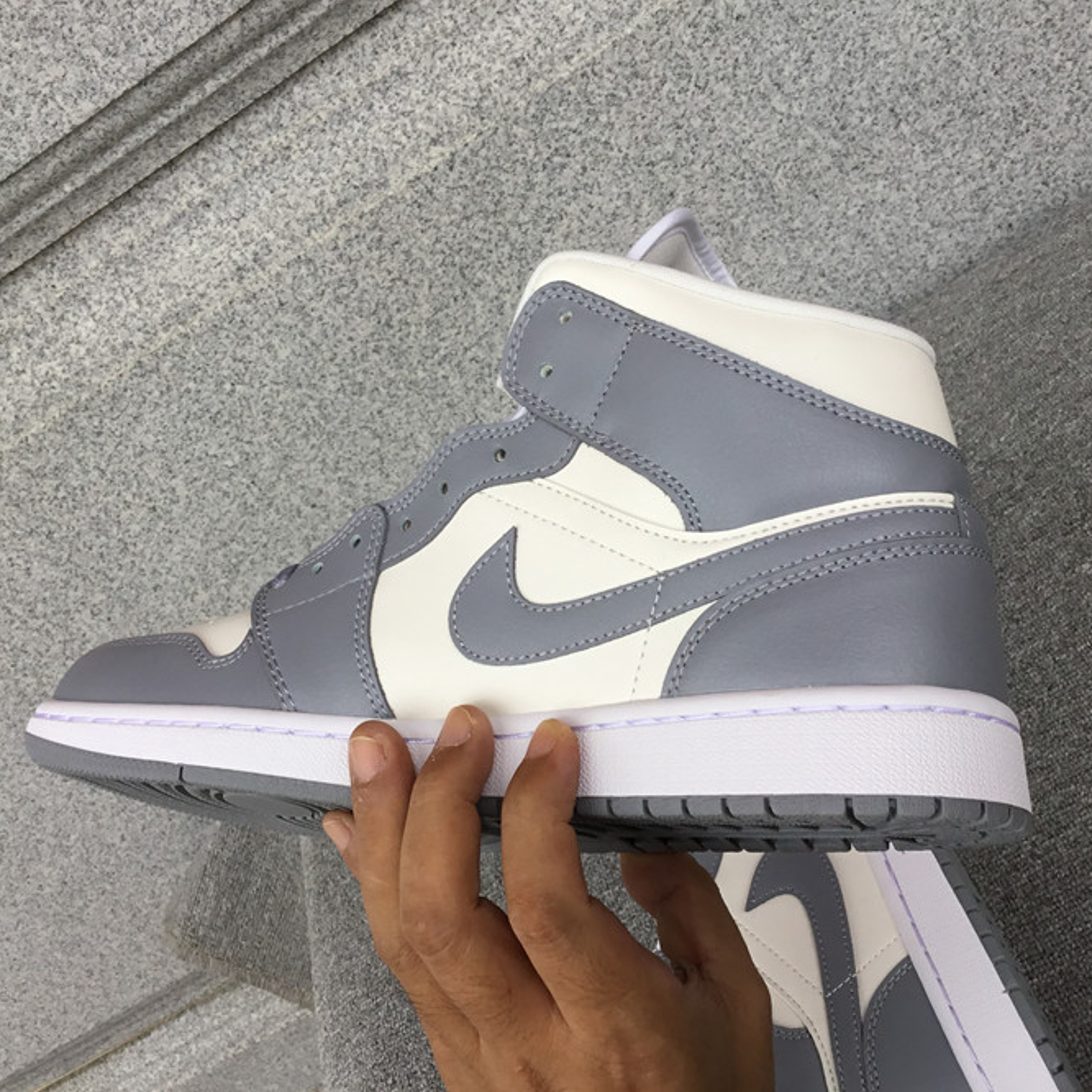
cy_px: 544
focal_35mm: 37
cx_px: 535
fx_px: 1321
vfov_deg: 44.9
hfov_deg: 44.9
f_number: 2.4
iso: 25
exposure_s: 1/175
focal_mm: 3.3
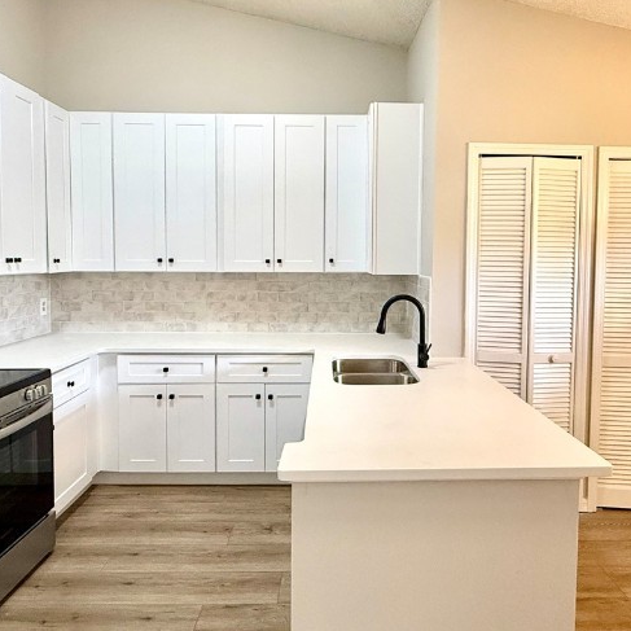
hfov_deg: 60.8
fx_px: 536
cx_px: 347
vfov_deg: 60.8
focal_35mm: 26
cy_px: 280
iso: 320
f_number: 2.2
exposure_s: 1/120
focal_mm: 2.22
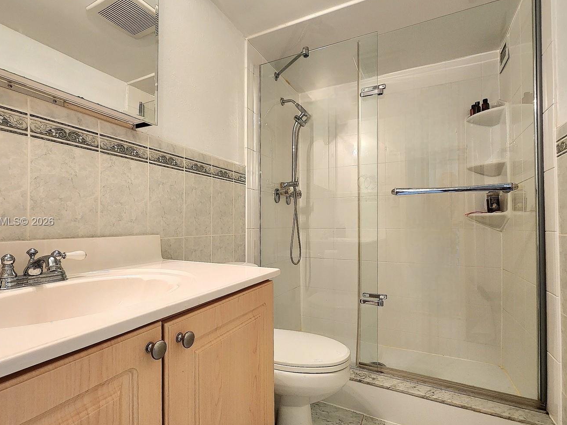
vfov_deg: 78.0
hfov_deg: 94.4
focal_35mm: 16
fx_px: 262
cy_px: 222
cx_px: 267
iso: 320
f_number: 2.2
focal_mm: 2.2
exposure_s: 1/60.2
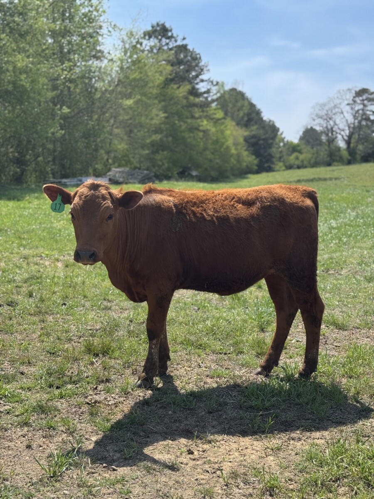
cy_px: 250
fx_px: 691
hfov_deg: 30.3
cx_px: 187
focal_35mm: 48
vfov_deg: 39.7
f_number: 1.78
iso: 64
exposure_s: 1/2331
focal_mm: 6.76
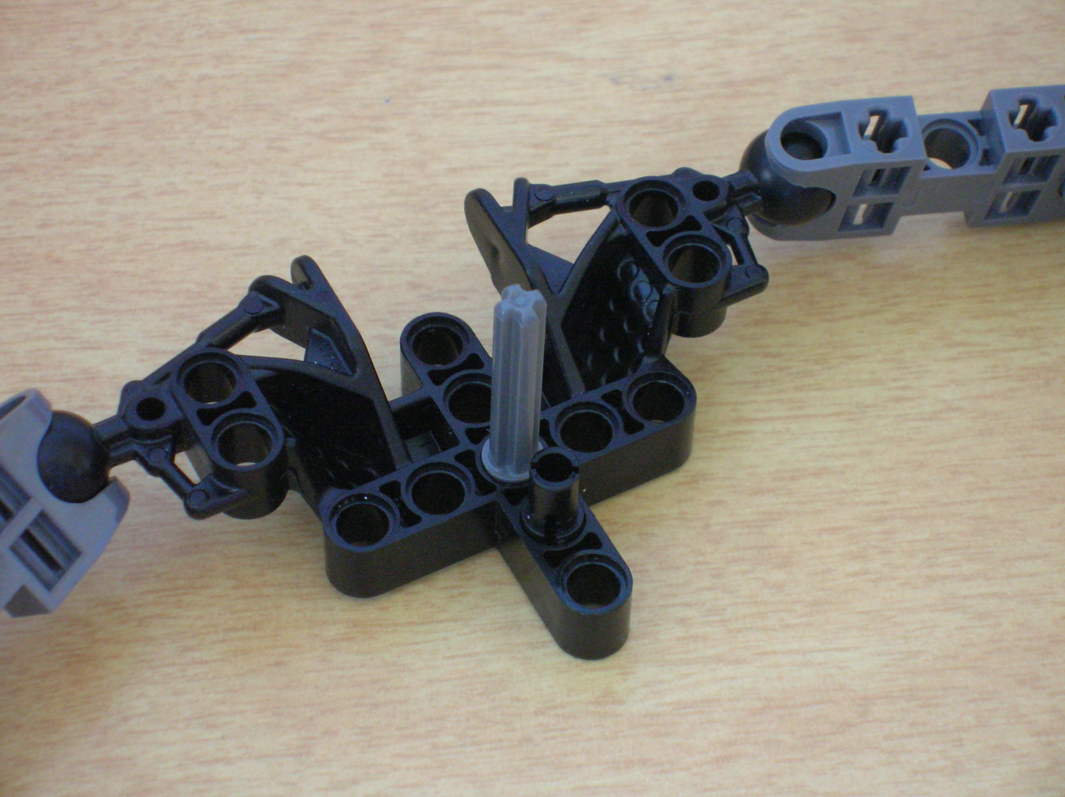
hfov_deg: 19.3
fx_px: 3136
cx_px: 532
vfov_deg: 14.5
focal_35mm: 102
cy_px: 398
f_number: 4.9
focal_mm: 17.1
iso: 200
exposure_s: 2
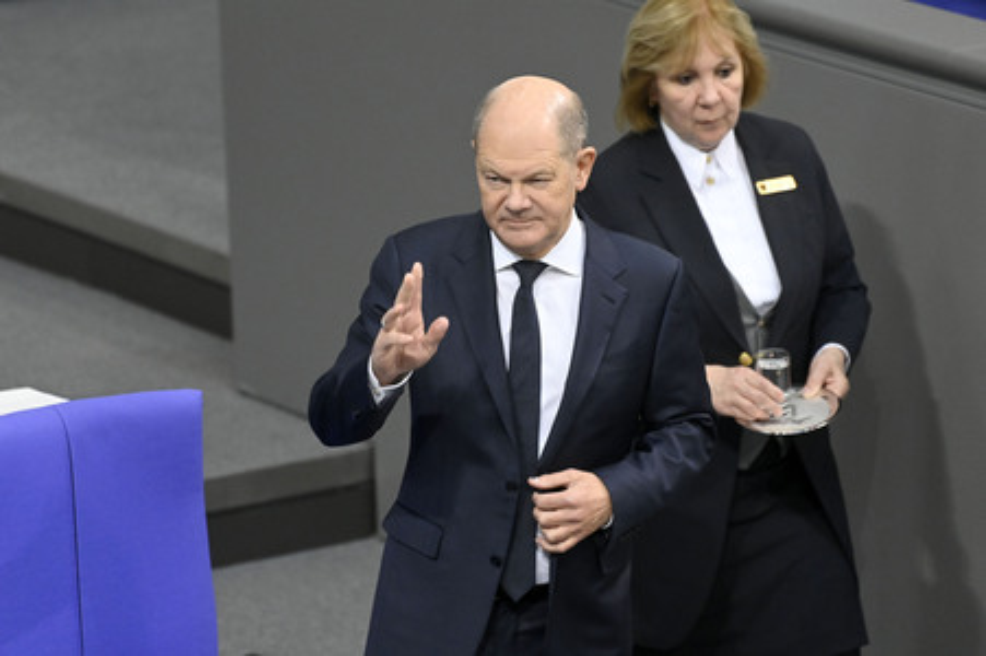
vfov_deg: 3.6
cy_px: 328
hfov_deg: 5.4
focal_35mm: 380
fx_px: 10400
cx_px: 493
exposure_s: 1/320
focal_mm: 380
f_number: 5.6
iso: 10000
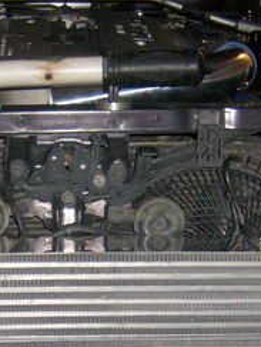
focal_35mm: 92
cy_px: 341
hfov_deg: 16.1
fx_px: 922
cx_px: 111
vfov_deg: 20.6
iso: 100
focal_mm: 5.8
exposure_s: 1/45
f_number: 2.8
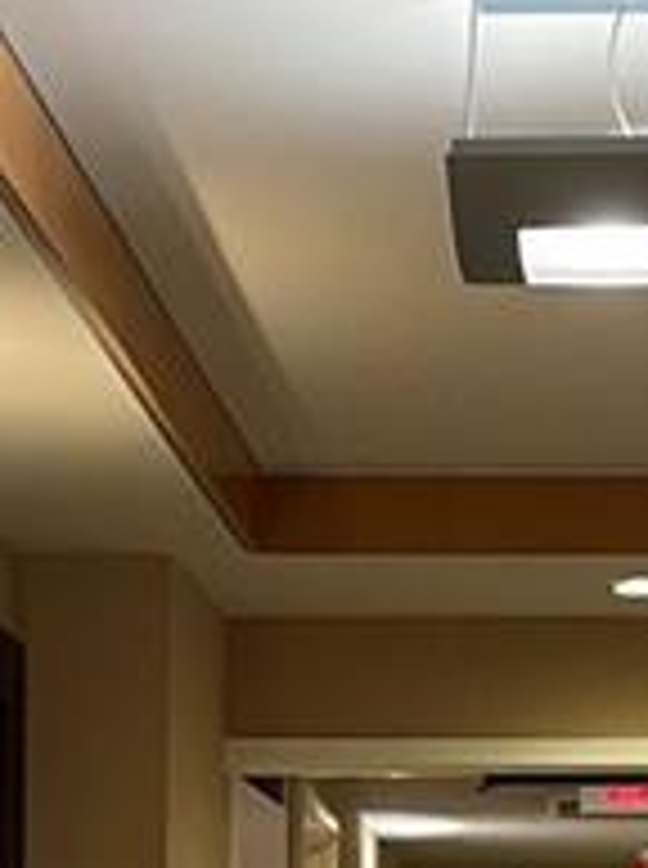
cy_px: 1219
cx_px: 436
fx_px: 4057
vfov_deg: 11.8
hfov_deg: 9.1
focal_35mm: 162
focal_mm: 5.1
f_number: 1.6
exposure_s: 1/60
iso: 200
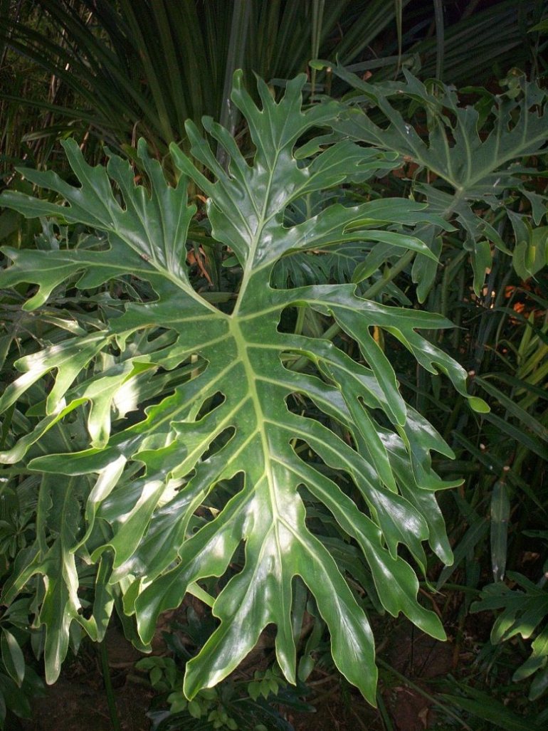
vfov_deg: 51.4
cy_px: 366
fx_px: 760
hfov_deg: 39.6
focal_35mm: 36
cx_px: 274
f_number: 4.5
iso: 140
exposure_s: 1/60
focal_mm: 6
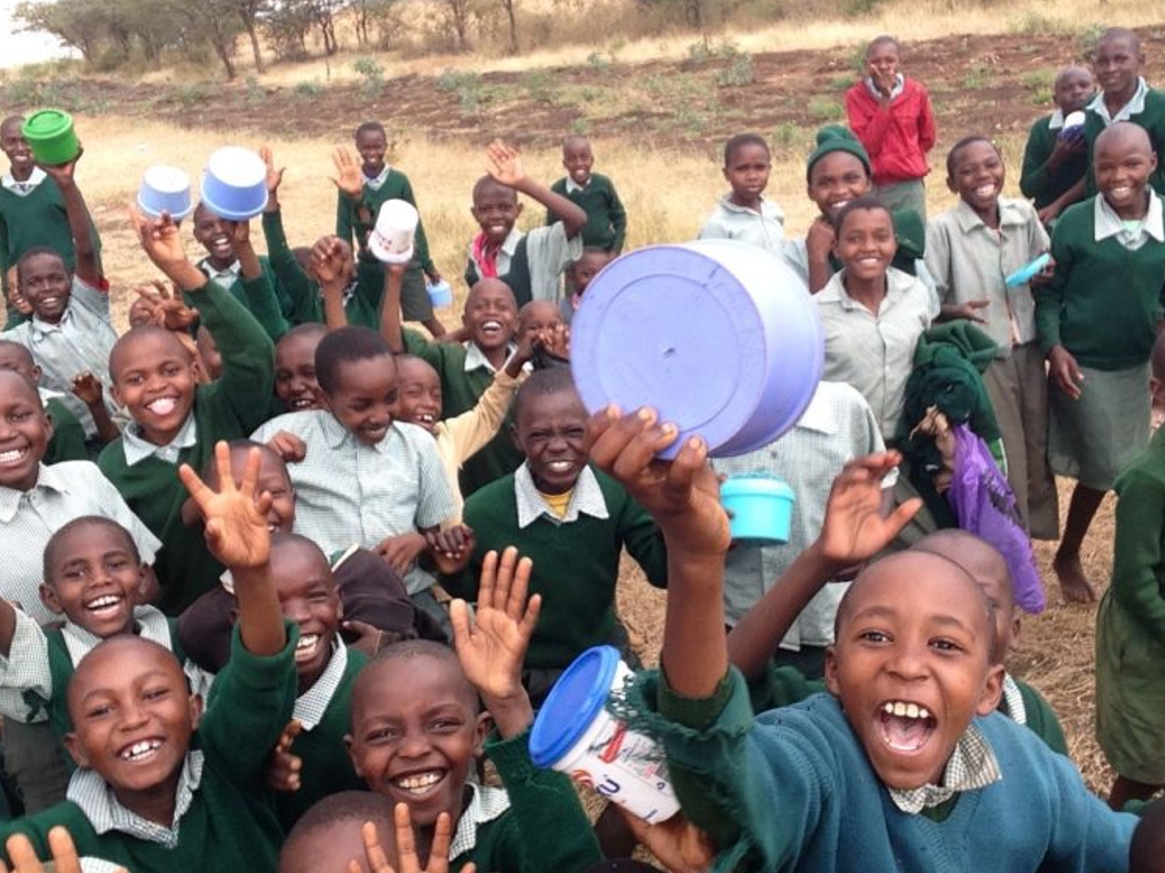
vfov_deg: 39.6
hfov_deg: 51.4
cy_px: 426
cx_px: 583
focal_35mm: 36
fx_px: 1211
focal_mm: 2.18
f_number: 2.4
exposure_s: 1/187
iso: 32
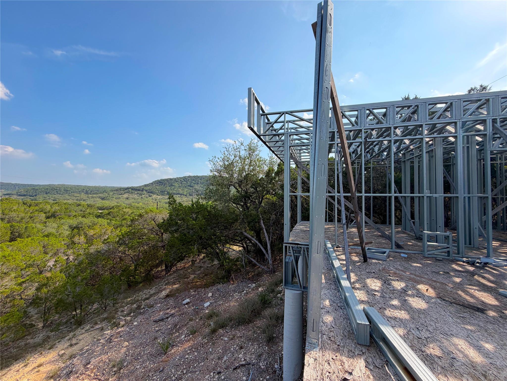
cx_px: 254
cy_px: 190
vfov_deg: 85.7
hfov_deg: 102.1
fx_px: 205
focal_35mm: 14
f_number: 2.2
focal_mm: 2.22
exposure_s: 1/853
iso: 25
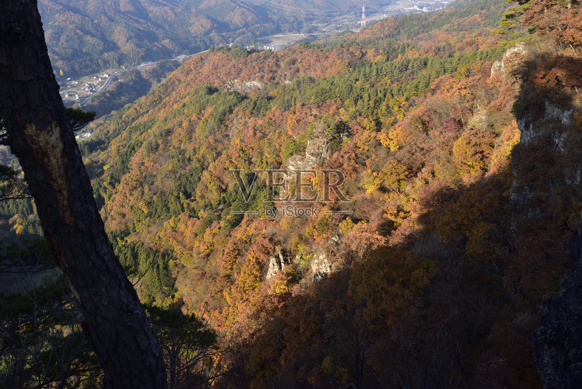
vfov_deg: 37.9
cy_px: 194
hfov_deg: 54.4
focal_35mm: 35
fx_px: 566
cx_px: 291
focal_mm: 35
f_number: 11
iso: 280
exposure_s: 1/100
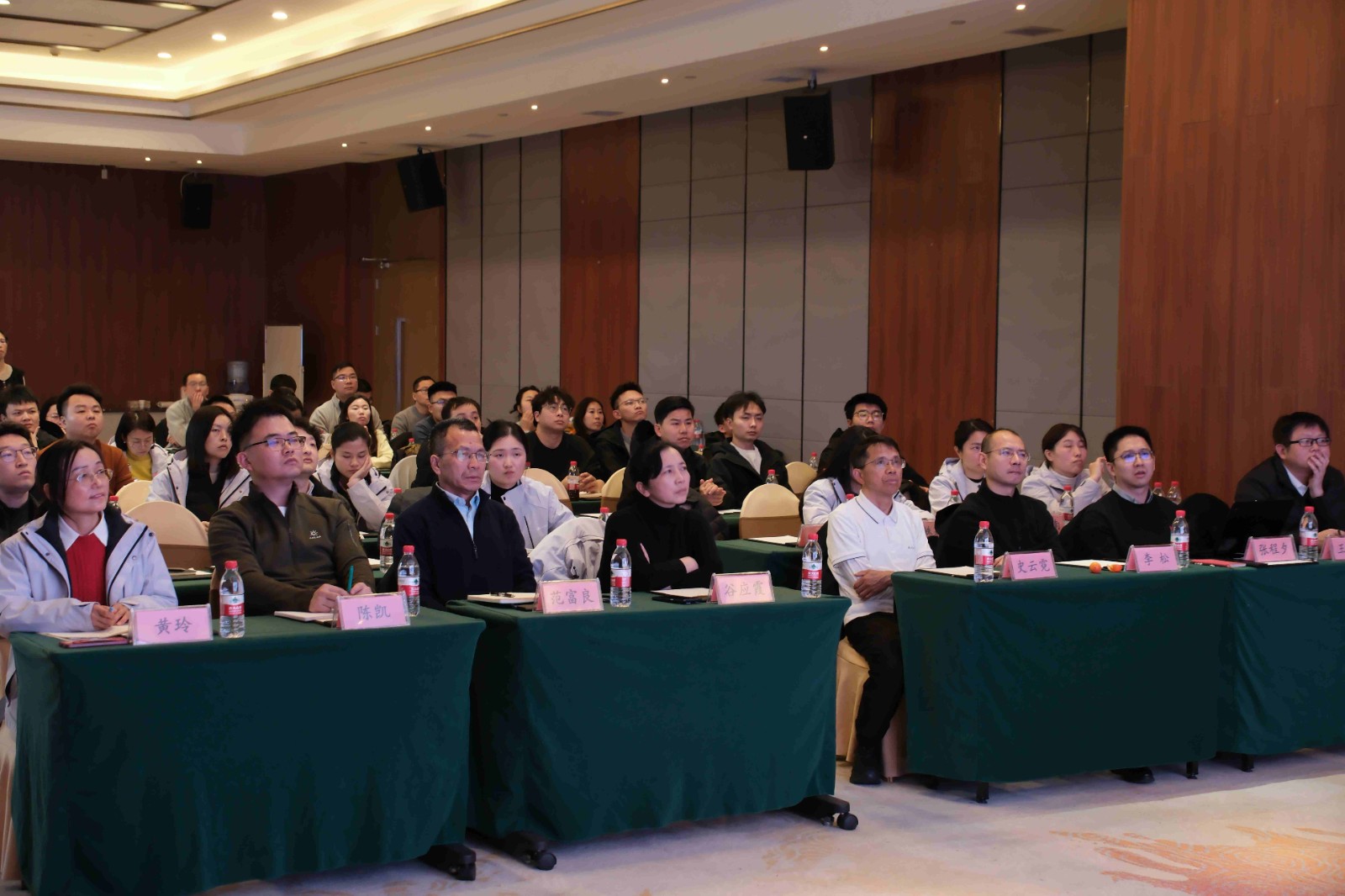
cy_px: 448
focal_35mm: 52
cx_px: 672
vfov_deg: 26.0
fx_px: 1942
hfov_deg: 38.2
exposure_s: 1/6.5
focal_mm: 34.5
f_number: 5.6
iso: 800
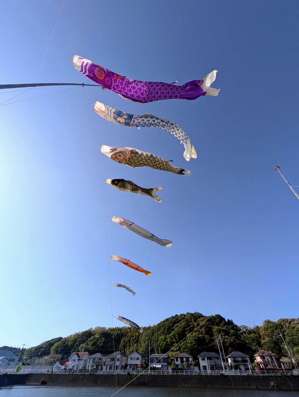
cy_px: 198
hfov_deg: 94.6
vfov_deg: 110.5
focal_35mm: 12
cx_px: 150
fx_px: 138
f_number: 1.7
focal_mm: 2.02
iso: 52
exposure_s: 1/2924
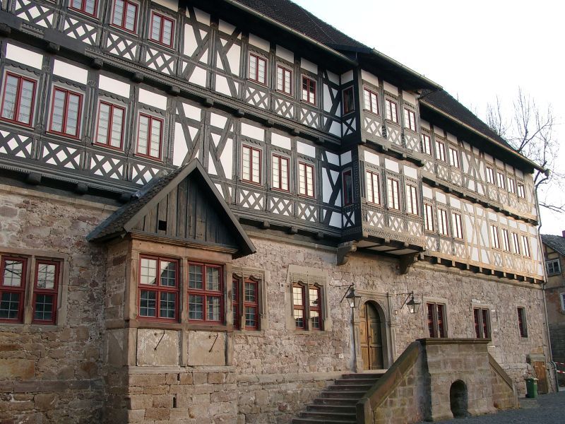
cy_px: 212
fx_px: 555
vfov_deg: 41.8
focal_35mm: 34
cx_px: 282
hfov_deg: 54.0
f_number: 4
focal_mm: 7.13
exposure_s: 1/90.3
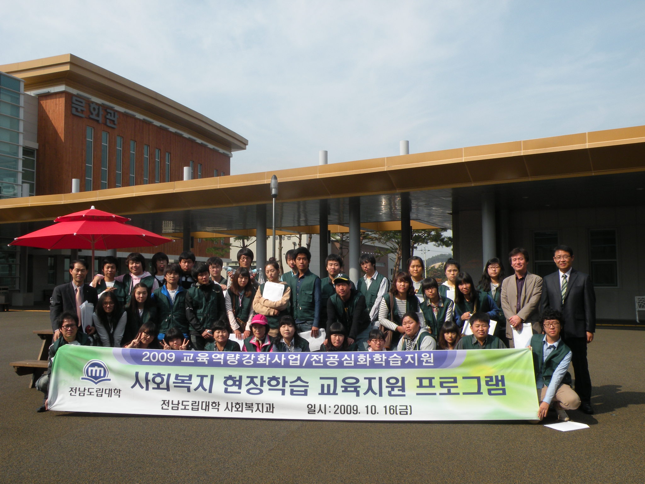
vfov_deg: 42.9
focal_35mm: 33
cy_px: 242
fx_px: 615
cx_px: 322
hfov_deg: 55.4
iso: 64
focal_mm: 5.8
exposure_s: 1/231
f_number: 7.1
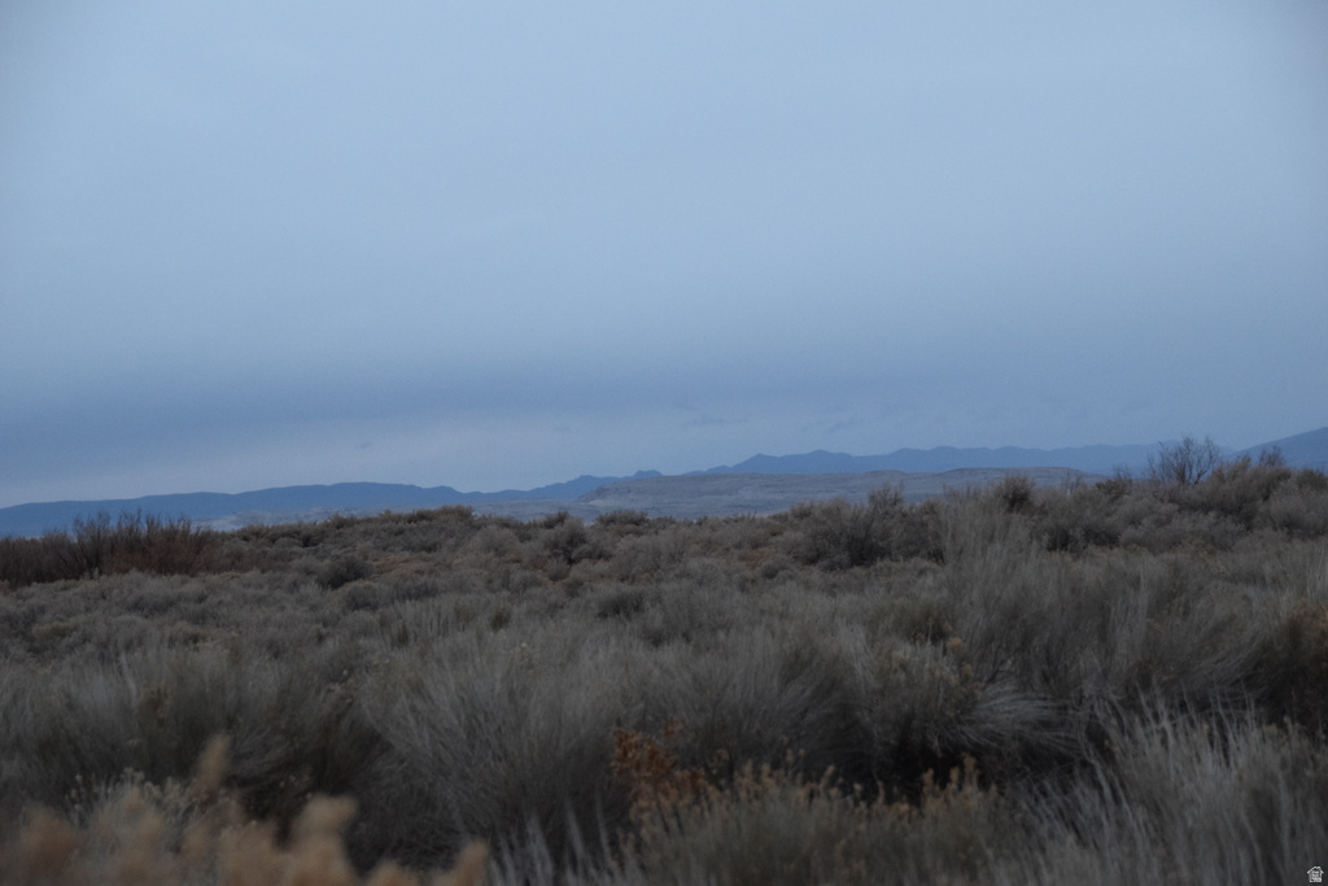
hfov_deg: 18.9
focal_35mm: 108
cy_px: 443
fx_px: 3984
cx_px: 664
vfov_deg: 12.7
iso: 2200
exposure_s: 1/125
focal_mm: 72
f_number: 5.3
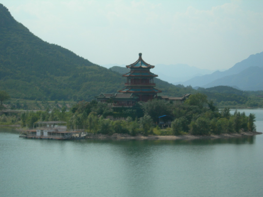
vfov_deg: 13.0
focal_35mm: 114
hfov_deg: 17.3
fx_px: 866
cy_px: 98
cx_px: 132
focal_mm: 23.4
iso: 50
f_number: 8.2
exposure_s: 1/230
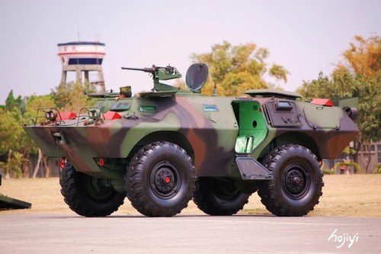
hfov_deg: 10.2
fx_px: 2142
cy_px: 127
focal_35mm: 202
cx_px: 190
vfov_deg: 6.8
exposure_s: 1/800
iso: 400
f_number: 5
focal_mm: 135
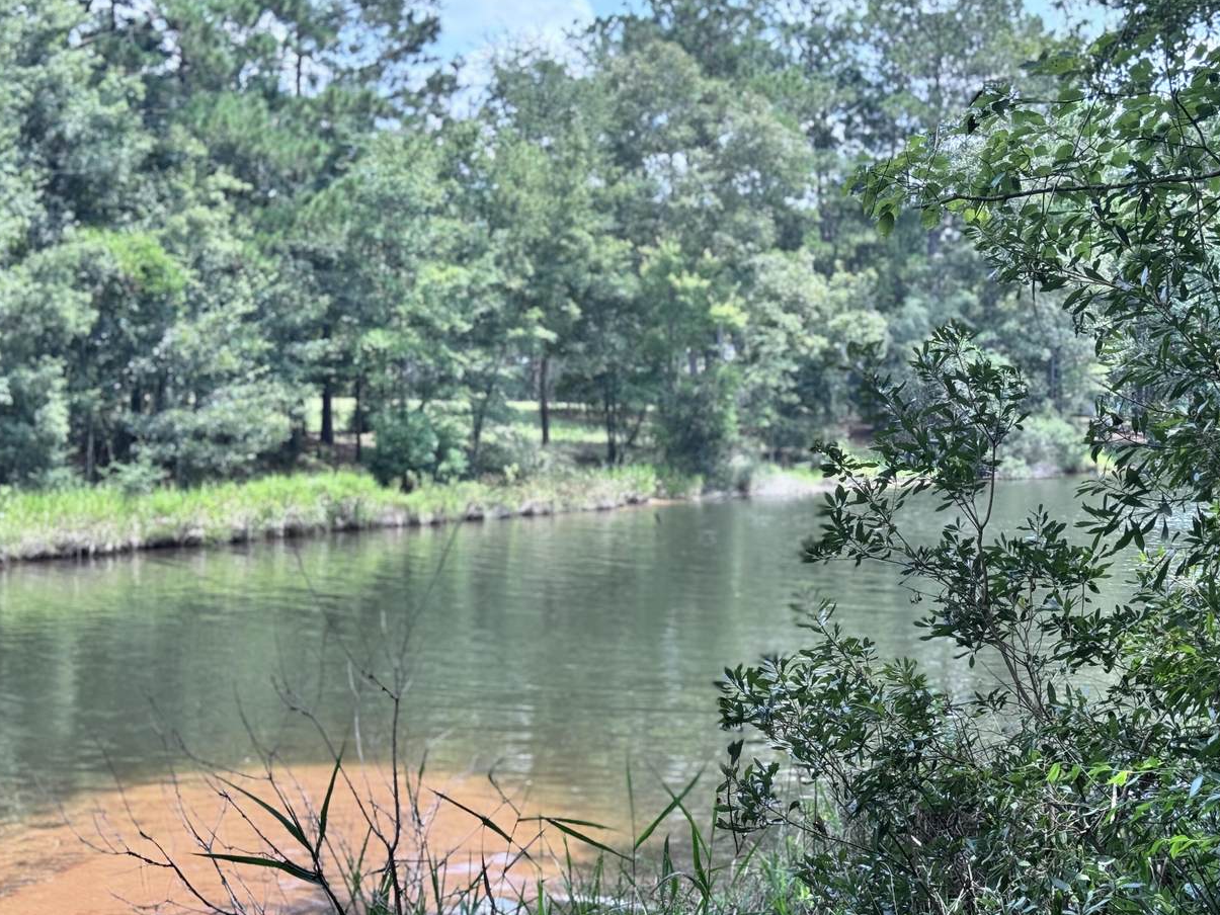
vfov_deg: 28.6
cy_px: 447
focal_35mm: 51
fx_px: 1798
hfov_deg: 37.5
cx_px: 620
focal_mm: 6.76
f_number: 1.78
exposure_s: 1/832
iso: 64
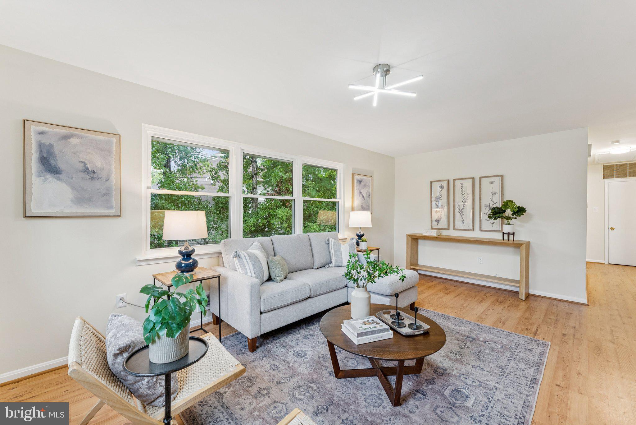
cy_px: 212
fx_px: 247
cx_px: 318
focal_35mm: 14
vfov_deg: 81.3
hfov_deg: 104.2
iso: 250
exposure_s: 1/2.5
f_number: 9
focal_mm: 14
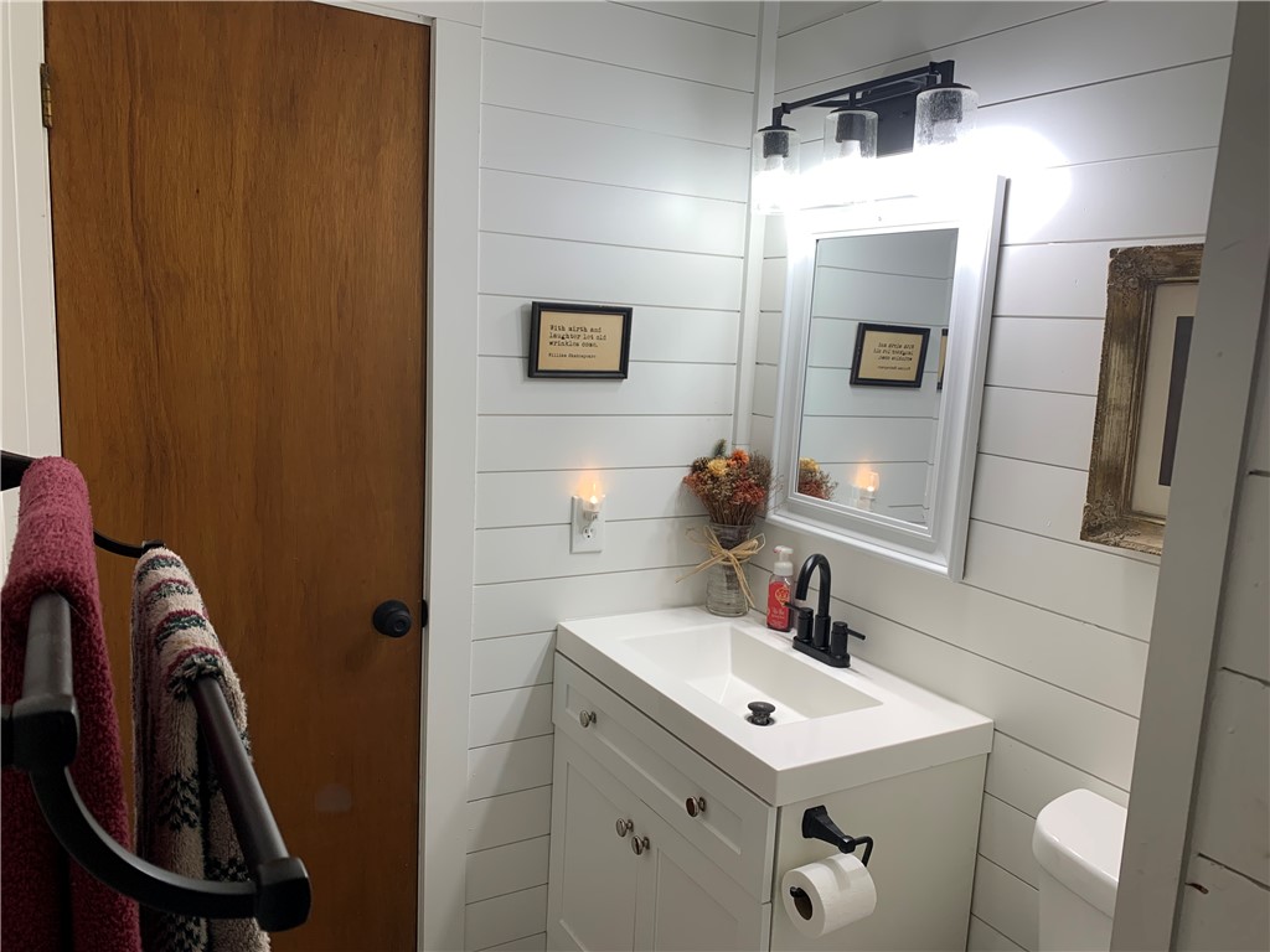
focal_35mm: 26
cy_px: 476
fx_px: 954
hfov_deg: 67.3
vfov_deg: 53.1
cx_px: 635
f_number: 1.8
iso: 32
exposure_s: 1/120
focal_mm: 4.25
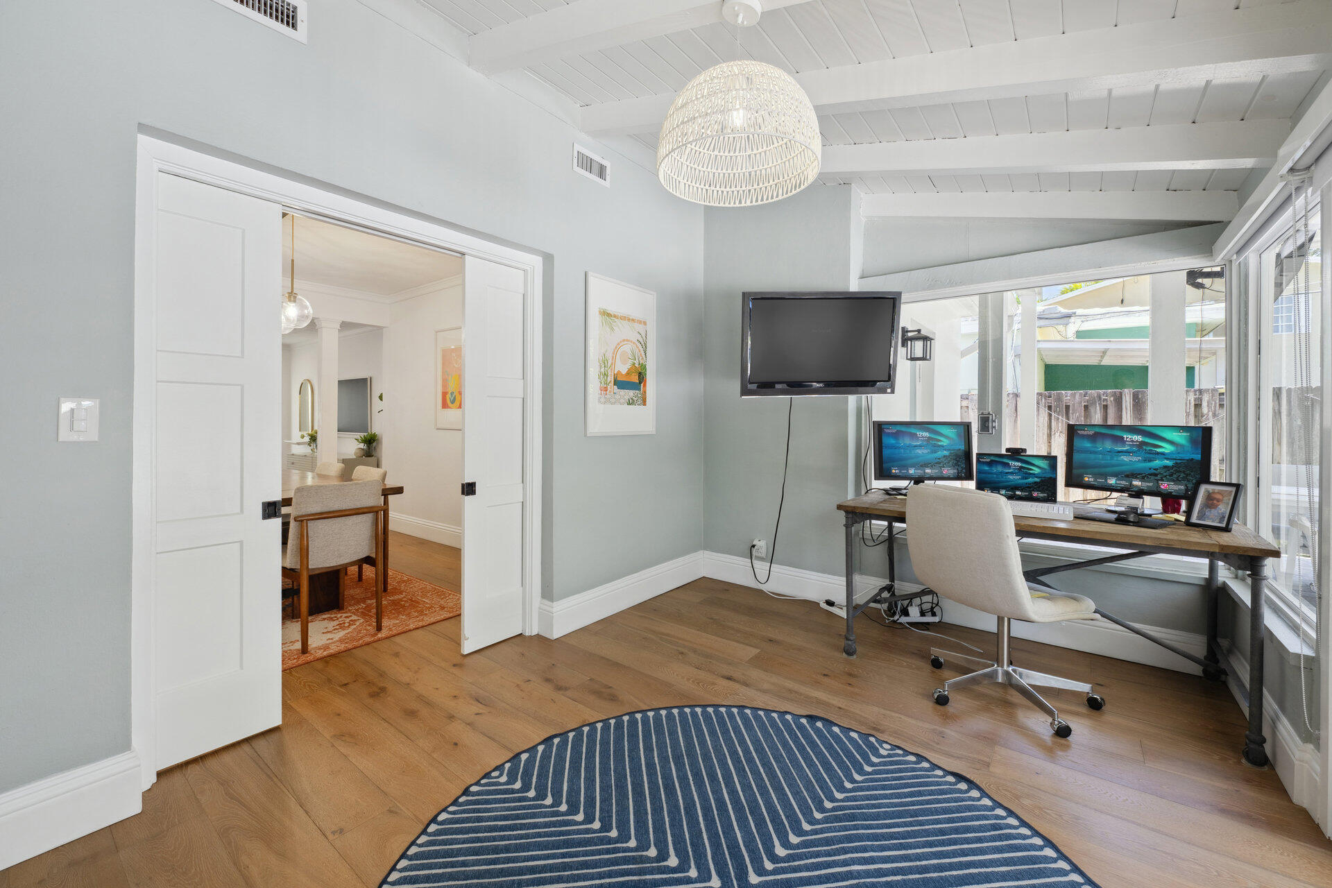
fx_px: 518
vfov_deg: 81.2
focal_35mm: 14
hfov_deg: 104.3
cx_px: 666
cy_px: 444
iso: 250
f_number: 7.1
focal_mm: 14
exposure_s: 1/80
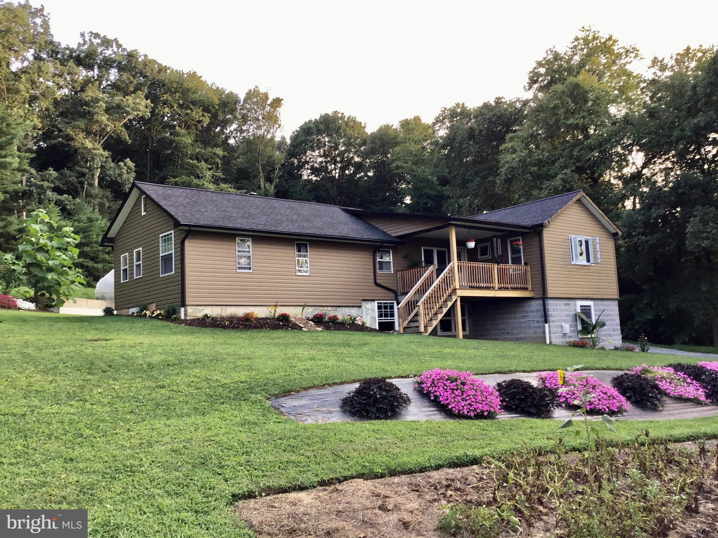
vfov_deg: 45.4
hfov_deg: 58.4
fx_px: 643
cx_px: 359
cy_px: 269
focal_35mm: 31
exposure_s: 1/60
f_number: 2.4
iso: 25
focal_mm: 3.3
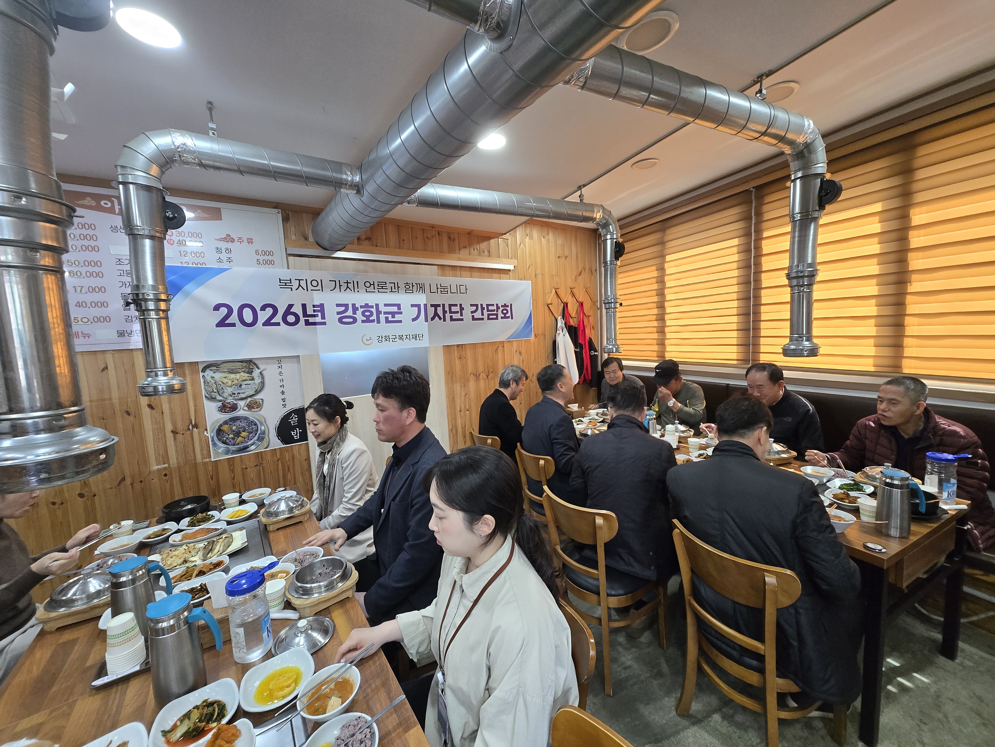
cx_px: 498
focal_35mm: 13
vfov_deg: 89.9
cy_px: 374
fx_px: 374
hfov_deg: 106.2
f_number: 2.2
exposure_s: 1/60
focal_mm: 1.7
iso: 125
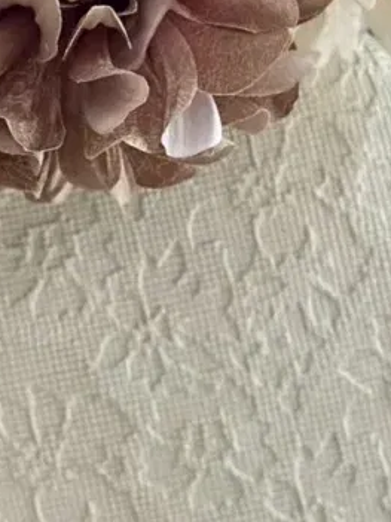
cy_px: 236
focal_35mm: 219
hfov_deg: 6.8
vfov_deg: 9.0
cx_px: -16
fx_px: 3300
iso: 200
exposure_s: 1/60
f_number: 1.78
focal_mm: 6.86
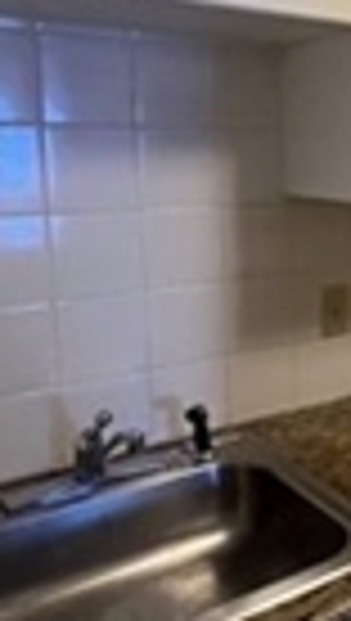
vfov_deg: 49.0
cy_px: 241
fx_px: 676
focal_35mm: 41
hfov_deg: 24.9
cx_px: 468
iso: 500
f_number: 1.8
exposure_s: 1/60
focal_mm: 1.57
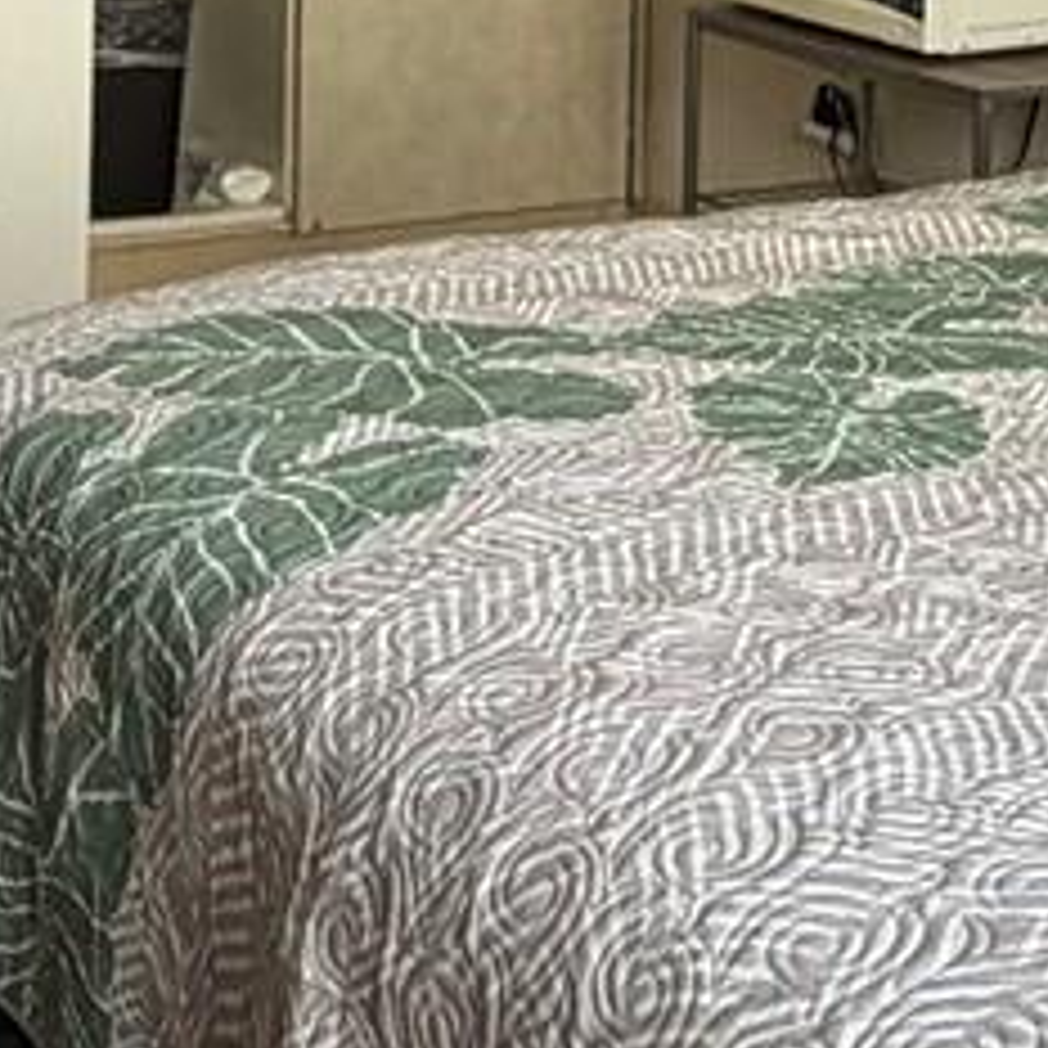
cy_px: -310
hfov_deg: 20.4
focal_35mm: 85
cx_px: 481
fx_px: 2911
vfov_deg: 18.9
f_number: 2.2
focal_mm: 2.22
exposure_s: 1/121
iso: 64
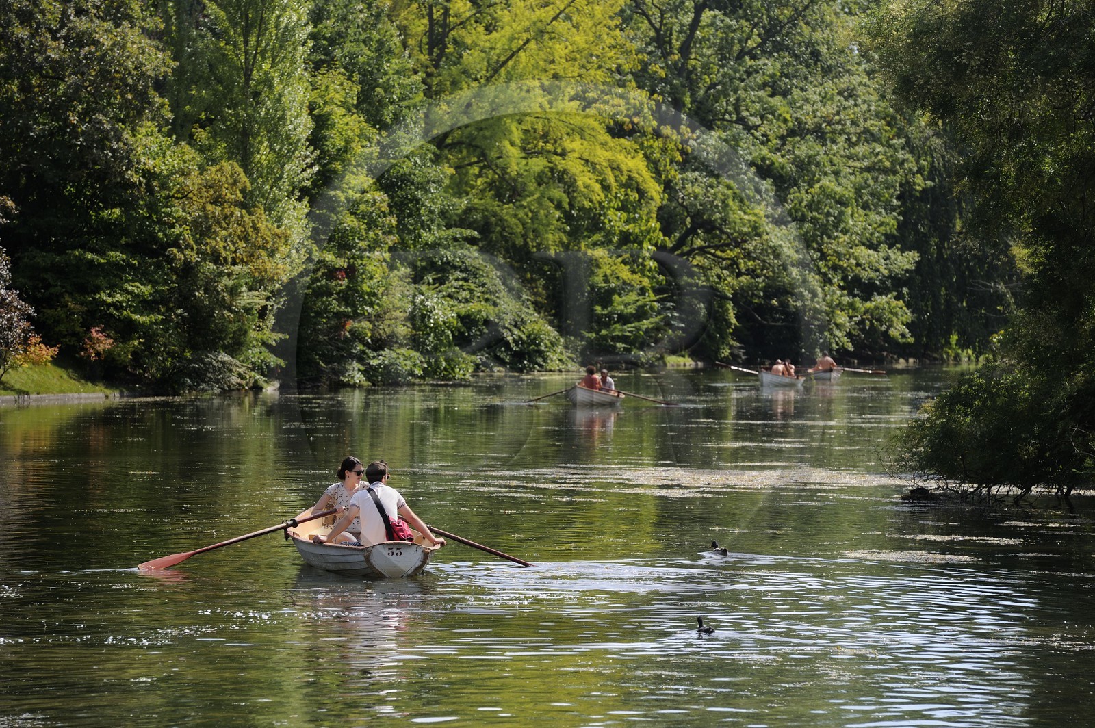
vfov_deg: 6.9
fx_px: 6078
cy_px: 364
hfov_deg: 10.3
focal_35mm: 200
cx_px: 548
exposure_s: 1/200
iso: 200
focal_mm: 200
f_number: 8
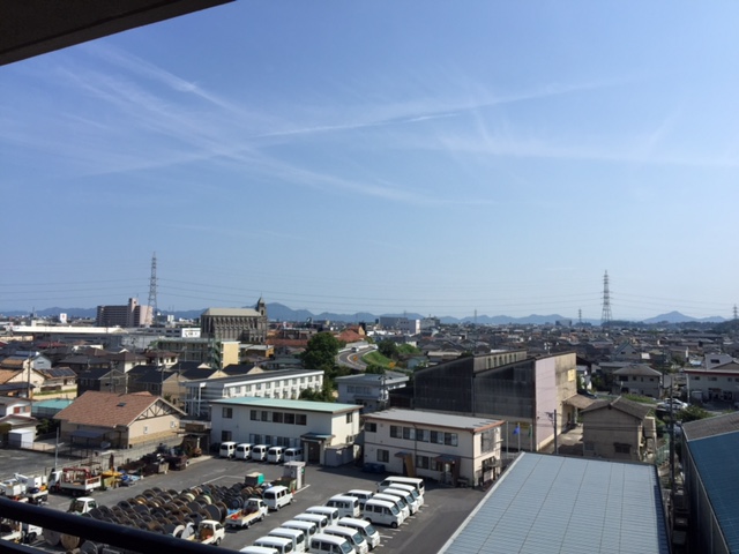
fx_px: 619
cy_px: 277
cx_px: 370
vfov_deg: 48.2
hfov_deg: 61.7
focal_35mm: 29
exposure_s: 1/2639
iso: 32
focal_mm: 4.15
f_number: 2.2
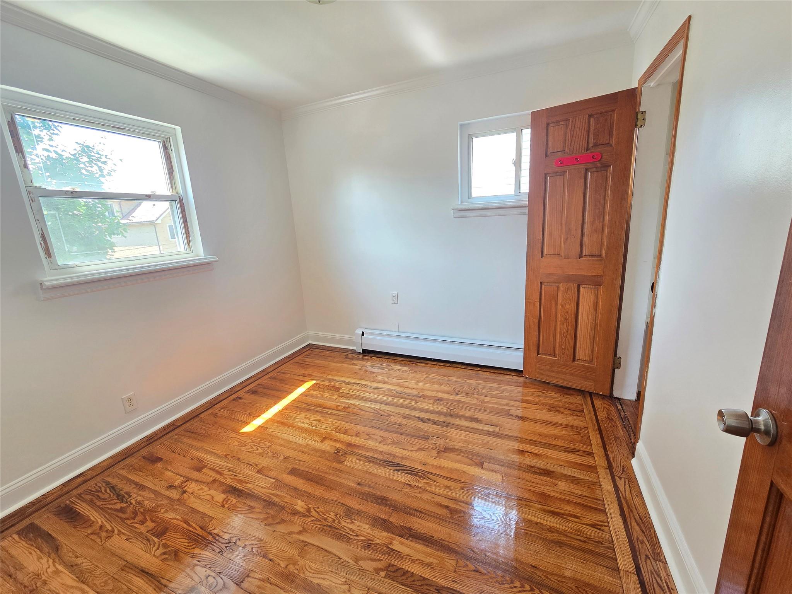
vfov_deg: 89.9
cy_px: 297
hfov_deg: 106.2
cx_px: 396
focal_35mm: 13
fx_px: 297
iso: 80
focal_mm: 2.2
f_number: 2.2
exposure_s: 1/60
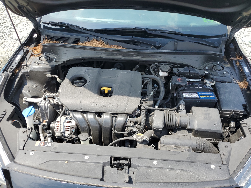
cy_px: 97
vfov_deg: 51.4
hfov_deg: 65.3
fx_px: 196
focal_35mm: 27
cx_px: 128
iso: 50
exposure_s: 1/1000
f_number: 1.5
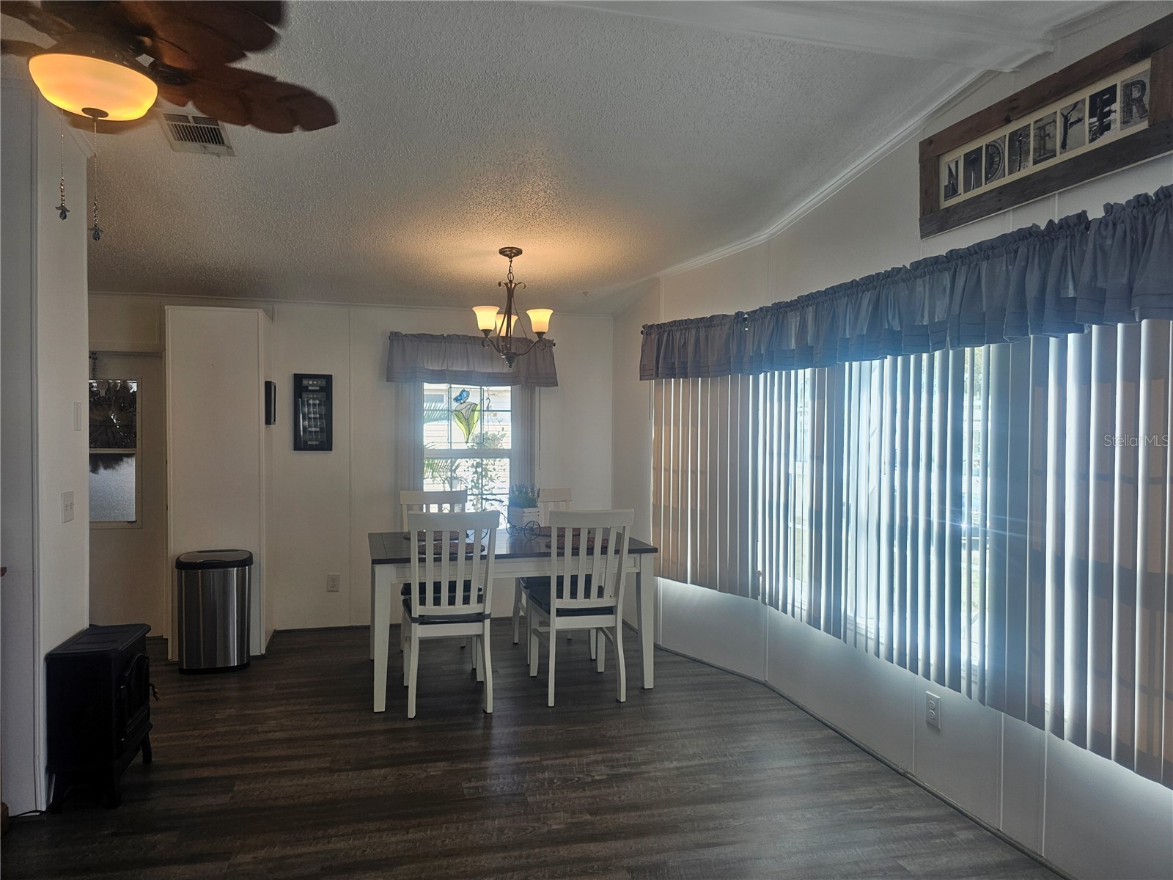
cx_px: 586
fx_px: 779
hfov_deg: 73.9
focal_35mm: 23
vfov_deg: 58.9
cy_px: 440
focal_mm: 6.3
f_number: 1.7
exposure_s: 1/120
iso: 32
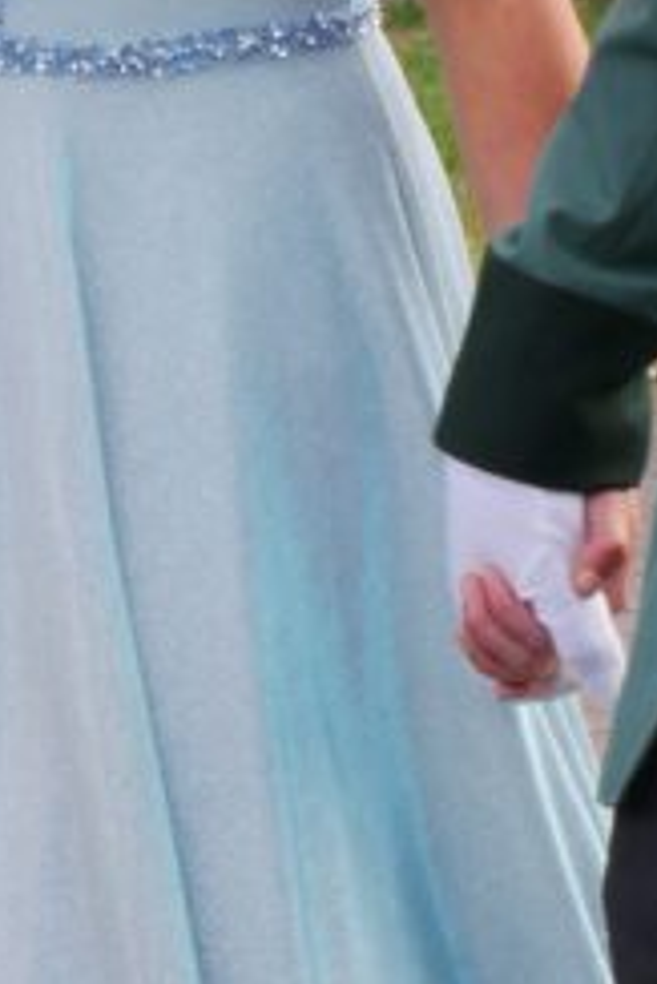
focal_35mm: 389
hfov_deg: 3.5
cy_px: 319
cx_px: 953
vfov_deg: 5.3
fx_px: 10633
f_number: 5.4
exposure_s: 1/320
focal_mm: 38
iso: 200
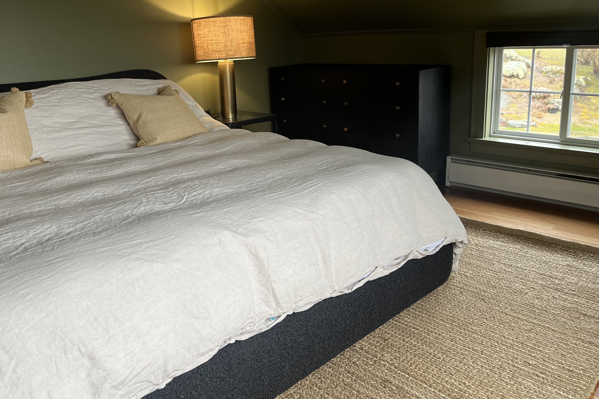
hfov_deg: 60.3
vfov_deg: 42.0
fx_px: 516
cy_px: 151
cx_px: 284
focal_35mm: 31
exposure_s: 1/120
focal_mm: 5.1
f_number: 1.6
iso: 100
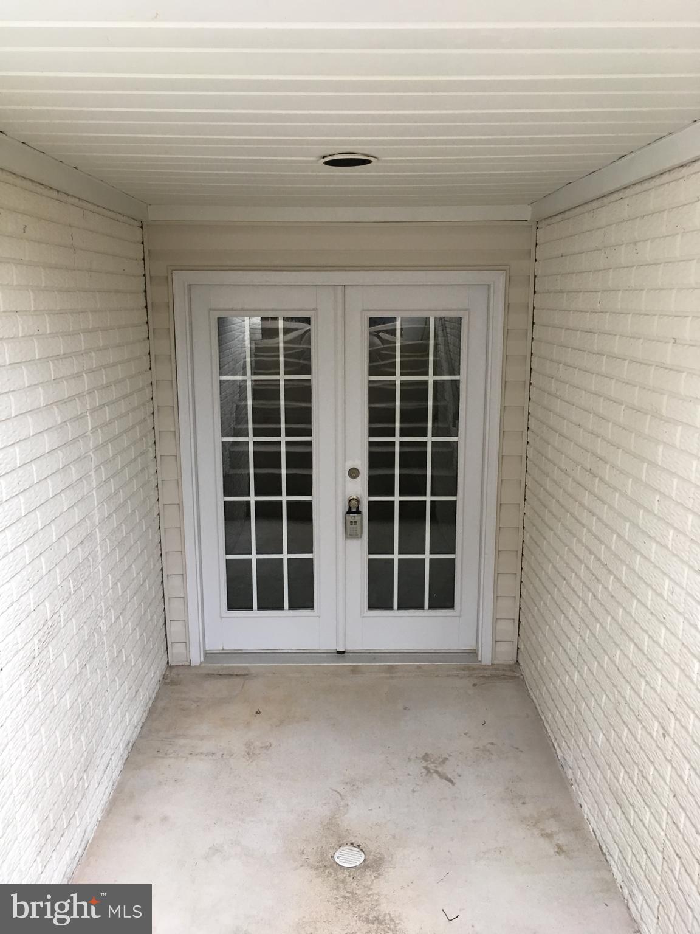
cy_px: 467
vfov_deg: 61.7
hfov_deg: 48.2
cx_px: 350
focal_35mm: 29
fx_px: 782
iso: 100
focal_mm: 4.15
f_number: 2.2
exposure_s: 1/30
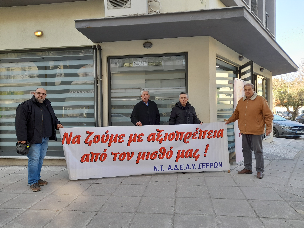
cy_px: 114
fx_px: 220
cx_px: 152
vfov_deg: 54.9
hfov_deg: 69.4
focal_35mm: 25
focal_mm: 4.6
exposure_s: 1/100
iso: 32
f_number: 2
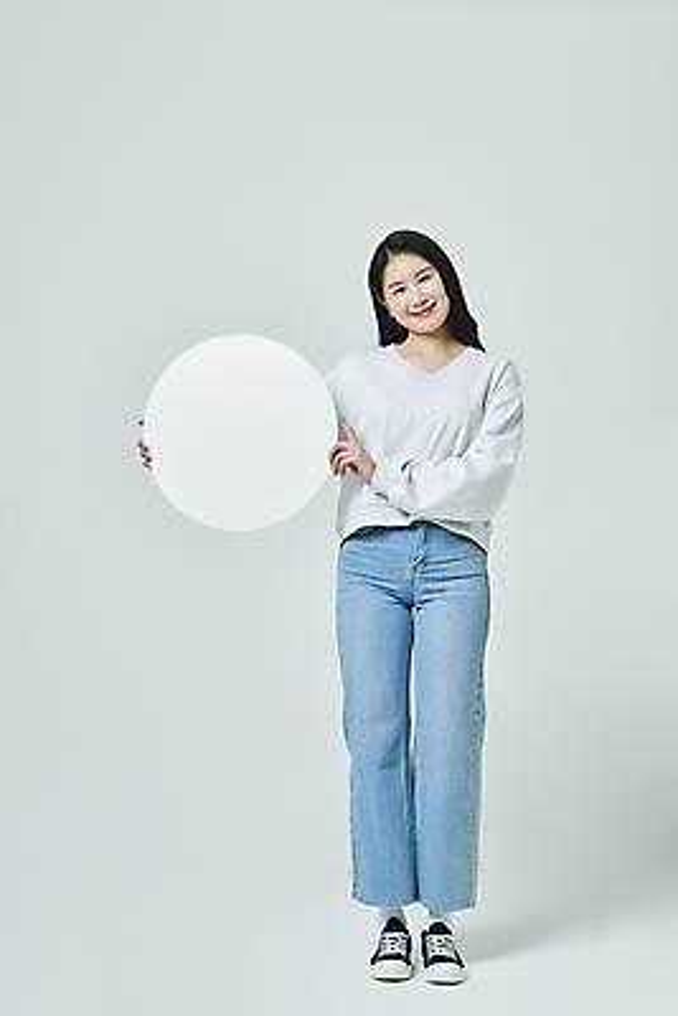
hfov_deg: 22.6
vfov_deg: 33.4
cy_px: 508
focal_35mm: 60
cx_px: 339
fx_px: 1693
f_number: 11
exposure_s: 1/125
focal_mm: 60
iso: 100
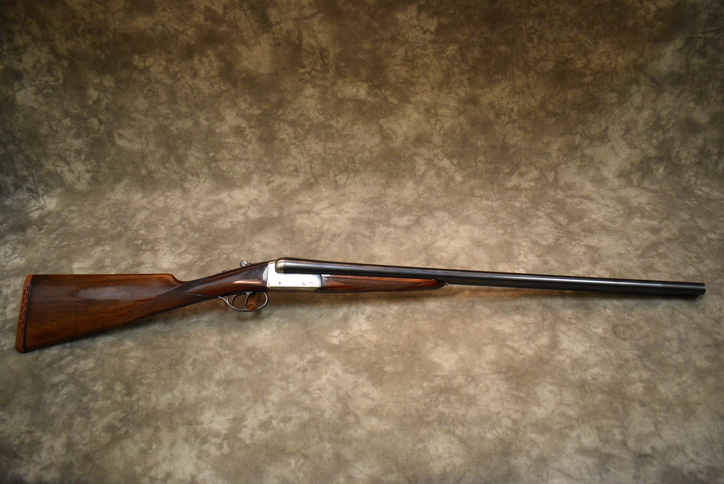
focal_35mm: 32
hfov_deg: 59.5
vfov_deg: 41.8
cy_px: 242
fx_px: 634
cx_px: 362
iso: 1000
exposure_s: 1/125
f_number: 3.8
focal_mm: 21
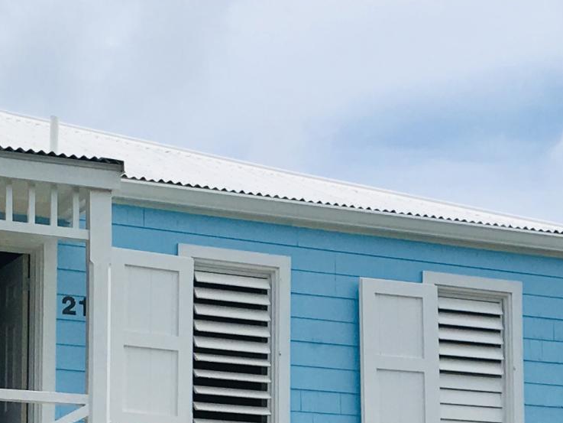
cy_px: 548
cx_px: 565
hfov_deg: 16.3
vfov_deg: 12.2
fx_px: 1919
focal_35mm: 118
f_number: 2.2
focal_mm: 4.15
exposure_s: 1/2564
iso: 25
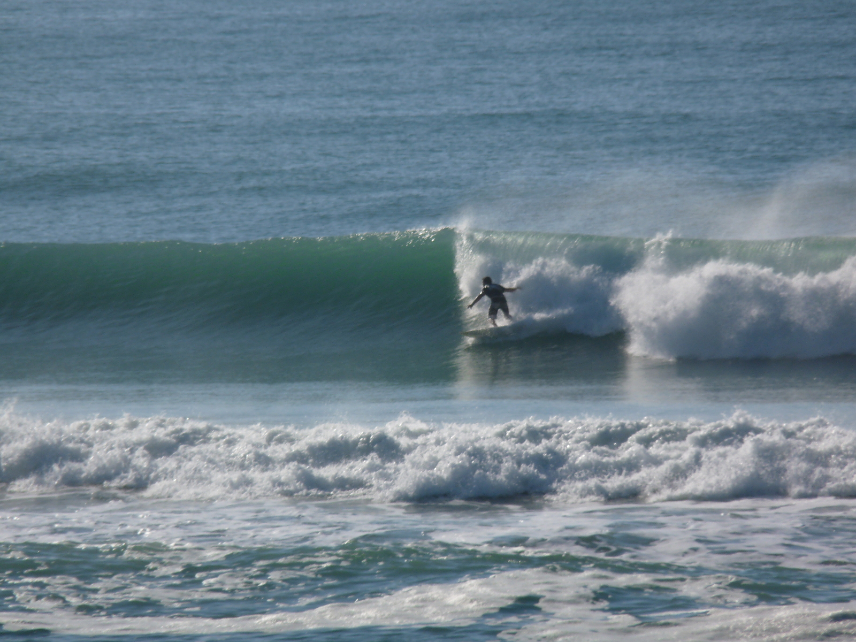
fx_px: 12018
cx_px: 428
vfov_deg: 3.1
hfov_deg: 4.1
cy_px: 321
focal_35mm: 486
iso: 100
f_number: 8
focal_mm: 86.4
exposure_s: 1/640
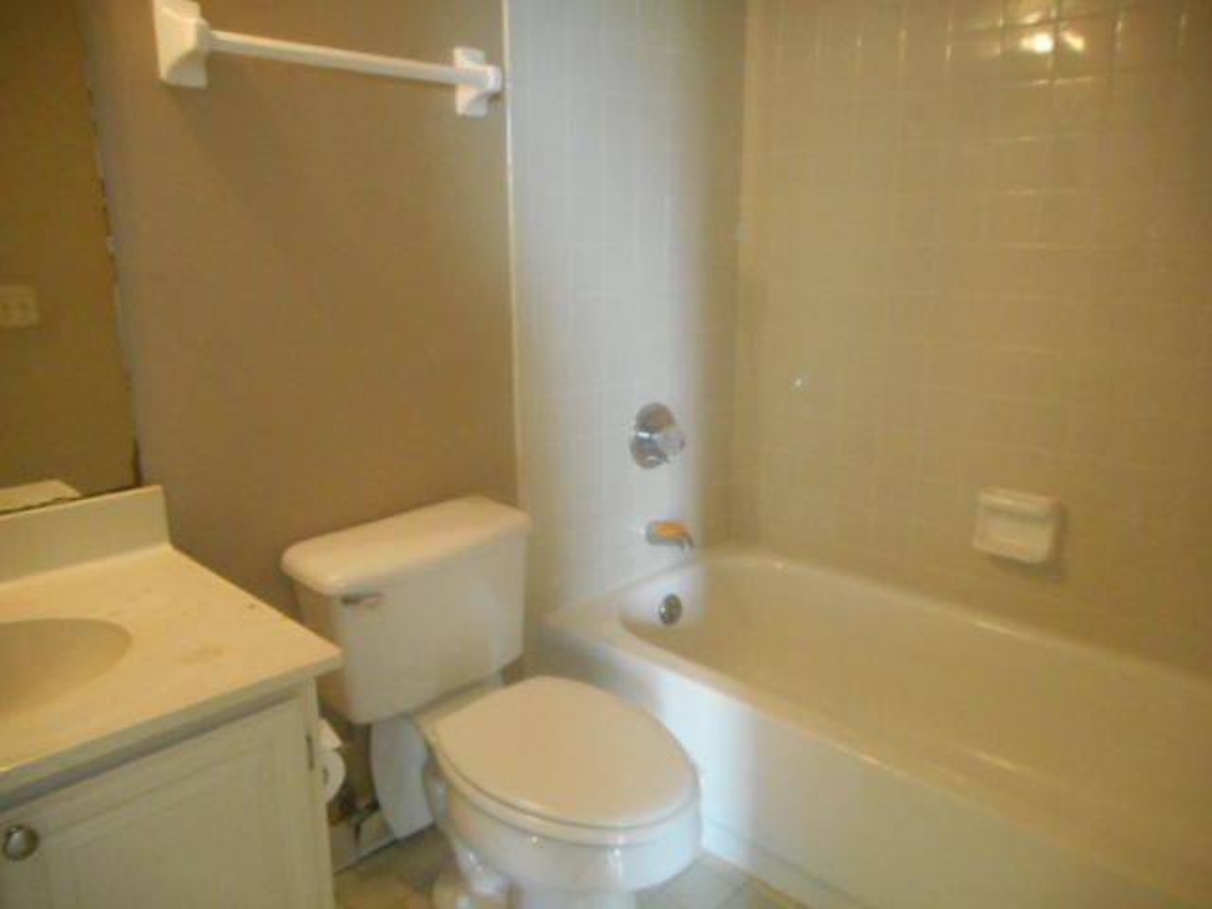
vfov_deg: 54.9
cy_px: 454
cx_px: 606
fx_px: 875
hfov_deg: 69.4
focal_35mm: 25
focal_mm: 4.5
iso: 720
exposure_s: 1/25
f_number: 3.7
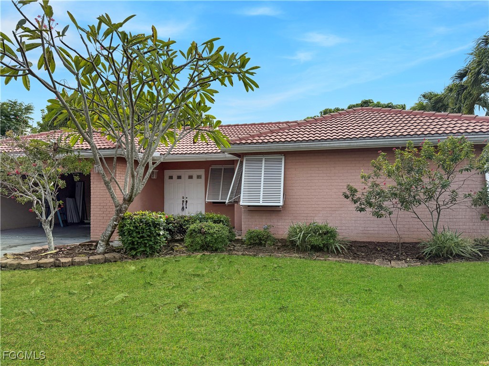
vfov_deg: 56.8
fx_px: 339
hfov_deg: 71.6
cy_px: 183
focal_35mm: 24
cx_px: 244
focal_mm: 6.76
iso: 100
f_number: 1.78
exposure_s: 1/3425
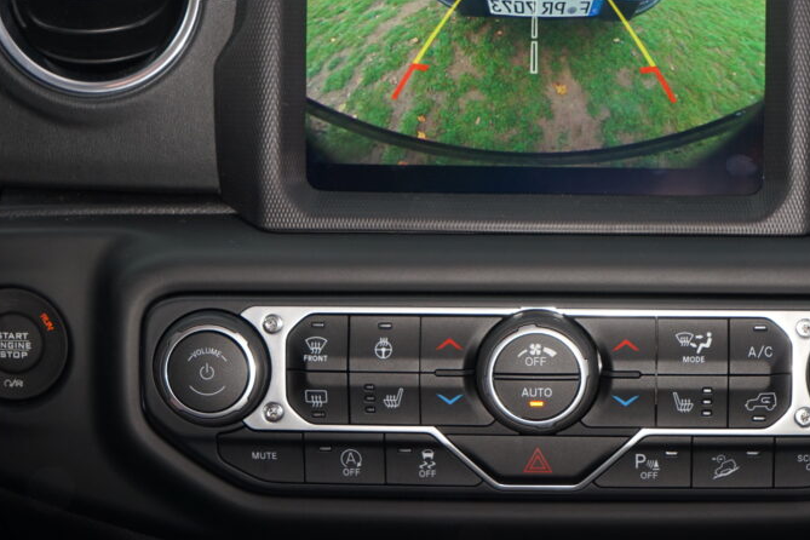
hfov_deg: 20.2
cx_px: 533
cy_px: 169
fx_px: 2272
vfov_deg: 13.5
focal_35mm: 101
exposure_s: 1/50
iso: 640
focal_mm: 66
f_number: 11
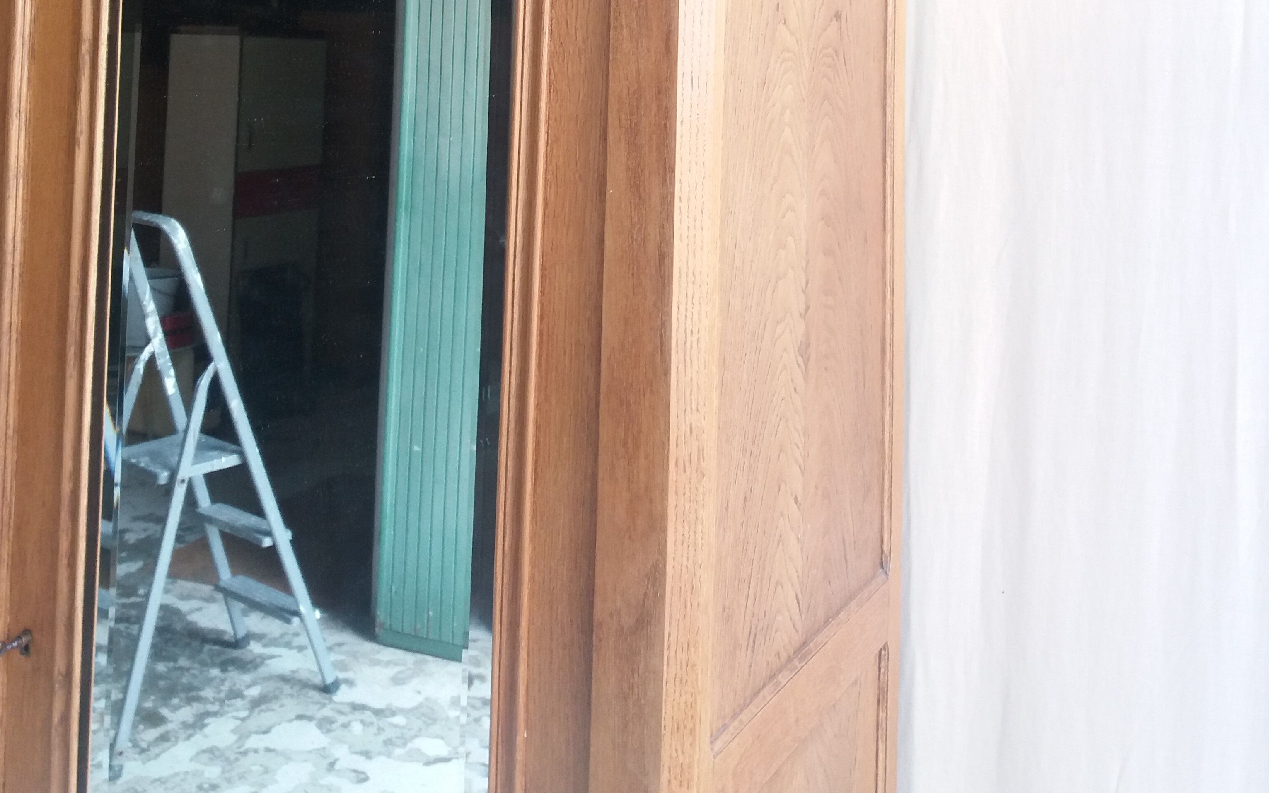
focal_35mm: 40
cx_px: 633
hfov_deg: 49.3
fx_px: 1383
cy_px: 11
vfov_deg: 29.9
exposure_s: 1/50
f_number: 1.9
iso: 80
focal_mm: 3.7
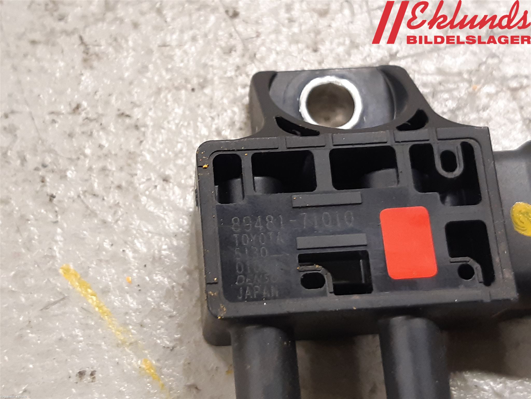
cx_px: 266
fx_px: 399
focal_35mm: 26
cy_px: 200
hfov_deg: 67.3
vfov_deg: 53.1
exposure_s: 1/50
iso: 160
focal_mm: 3.93
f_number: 1.7
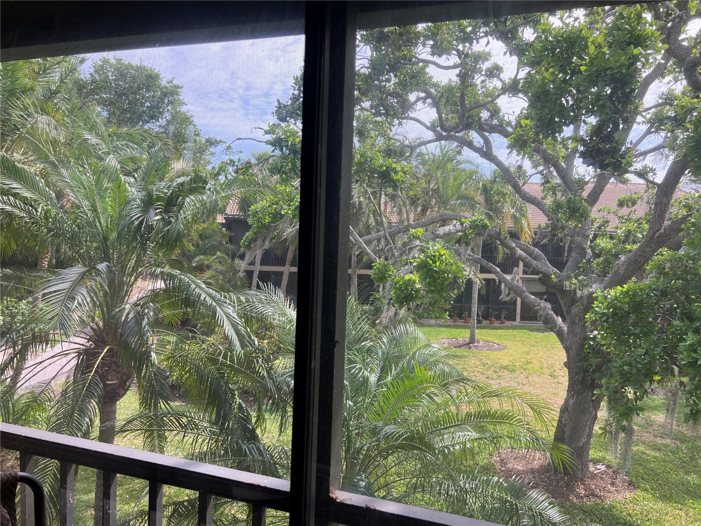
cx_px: 350
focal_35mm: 26
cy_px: 263
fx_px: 527
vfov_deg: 53.1
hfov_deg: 67.3
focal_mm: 5.7
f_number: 1.5
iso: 50
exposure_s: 1/357
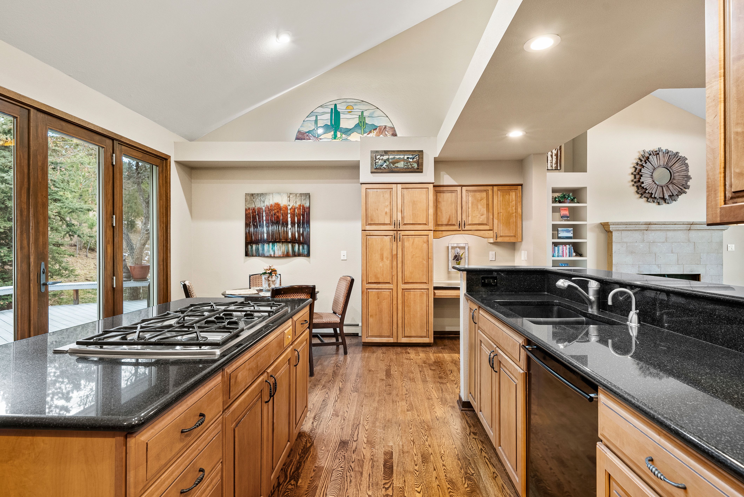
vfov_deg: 67.5
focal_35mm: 18
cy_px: 248
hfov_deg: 90.0
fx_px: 372
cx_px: 372
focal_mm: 18
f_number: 8
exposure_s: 1/5
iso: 800
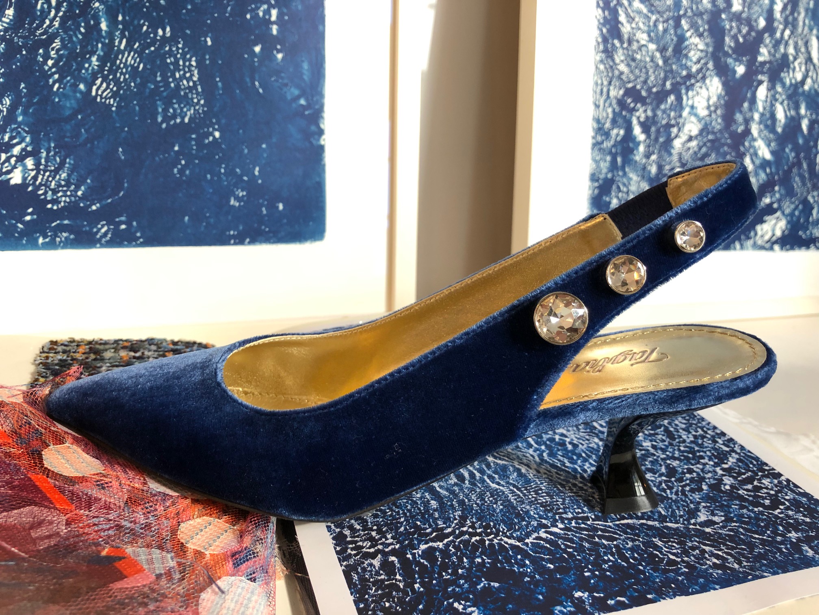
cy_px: 308
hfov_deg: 63.4
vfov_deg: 49.7
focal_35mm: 28
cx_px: 410
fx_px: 662
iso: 40
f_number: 1.8
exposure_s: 1/25
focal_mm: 3.99
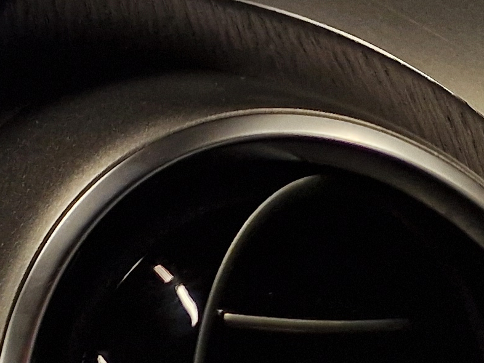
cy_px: -377
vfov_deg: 11.4
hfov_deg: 14.0
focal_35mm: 117
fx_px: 1636
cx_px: -500
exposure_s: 1/100
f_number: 1.8
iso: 160
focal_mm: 5.4
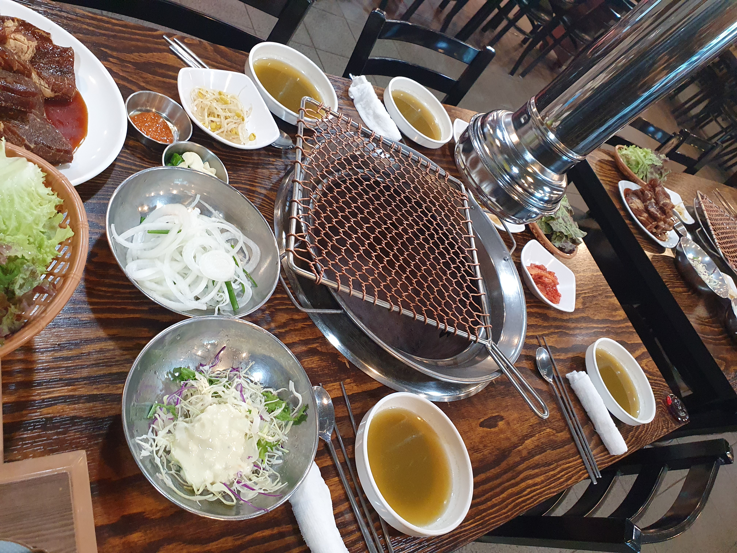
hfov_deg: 67.3
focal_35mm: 26
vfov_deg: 53.1
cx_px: 368
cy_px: 276
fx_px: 554
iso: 400
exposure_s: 1/40
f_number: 2.4
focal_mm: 4.32
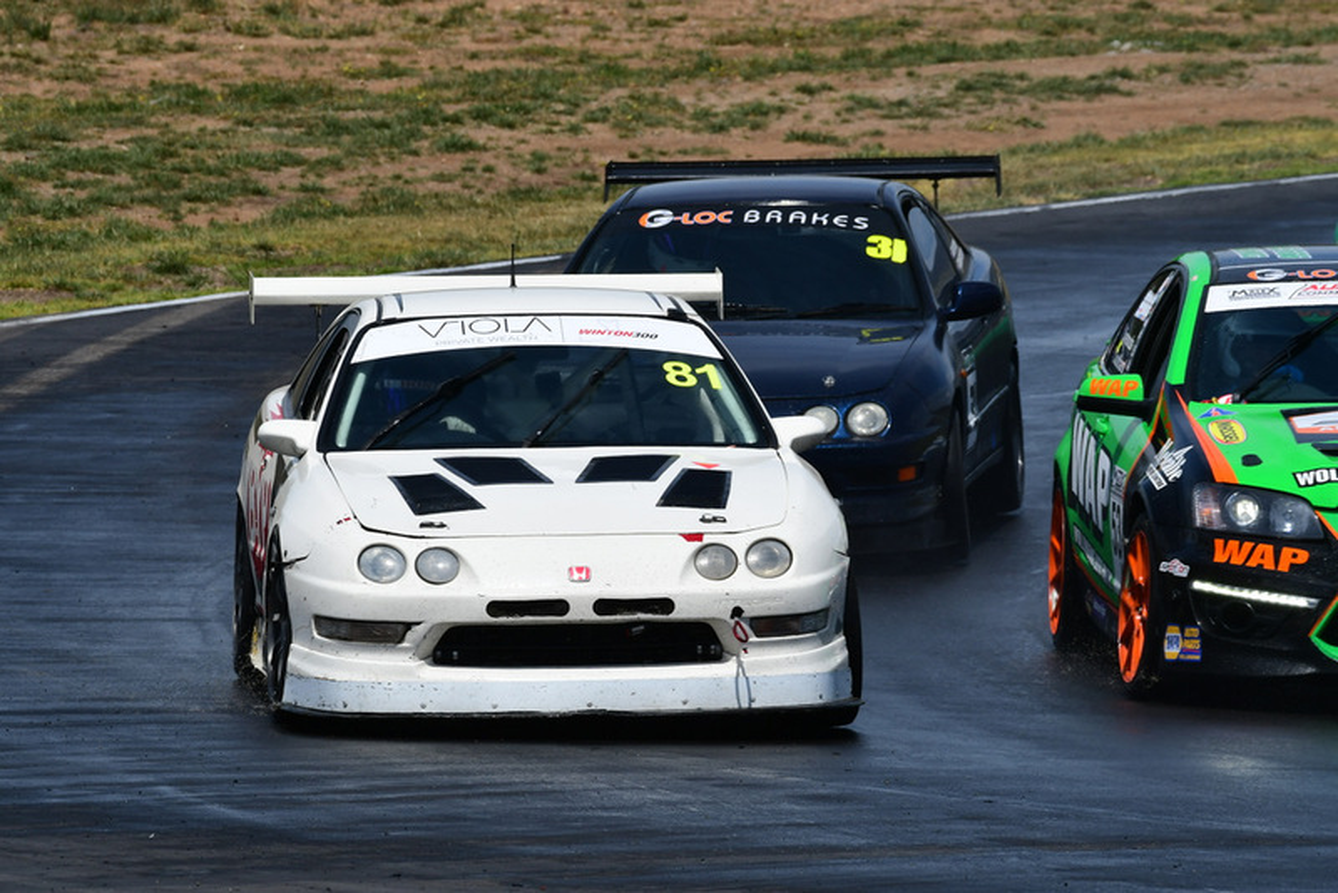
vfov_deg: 2.8
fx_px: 18403
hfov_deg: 4.2
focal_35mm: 495
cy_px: 446
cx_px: 669
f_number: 11
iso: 250
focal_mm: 330
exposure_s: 1/640
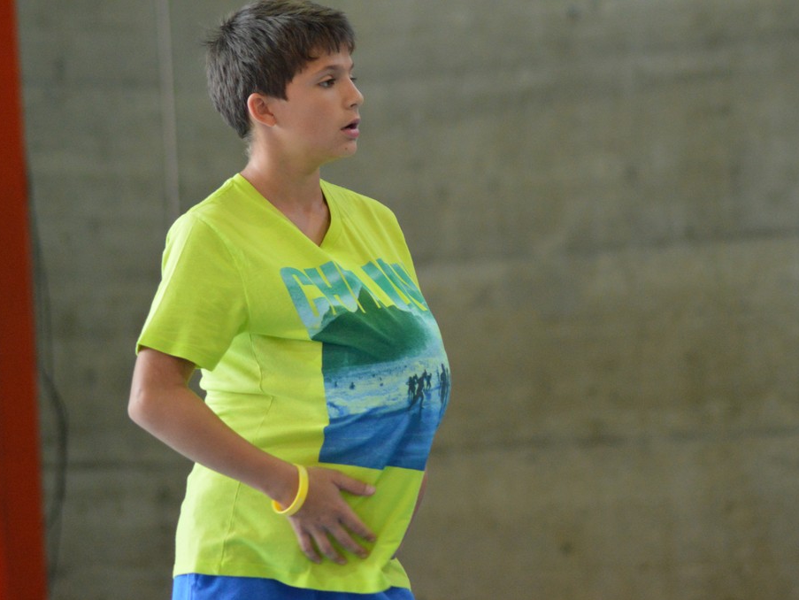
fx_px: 7356
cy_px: 300
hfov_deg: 6.2
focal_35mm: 319
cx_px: 404
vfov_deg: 4.7
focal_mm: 195
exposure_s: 1/250
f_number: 4.8
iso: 2800
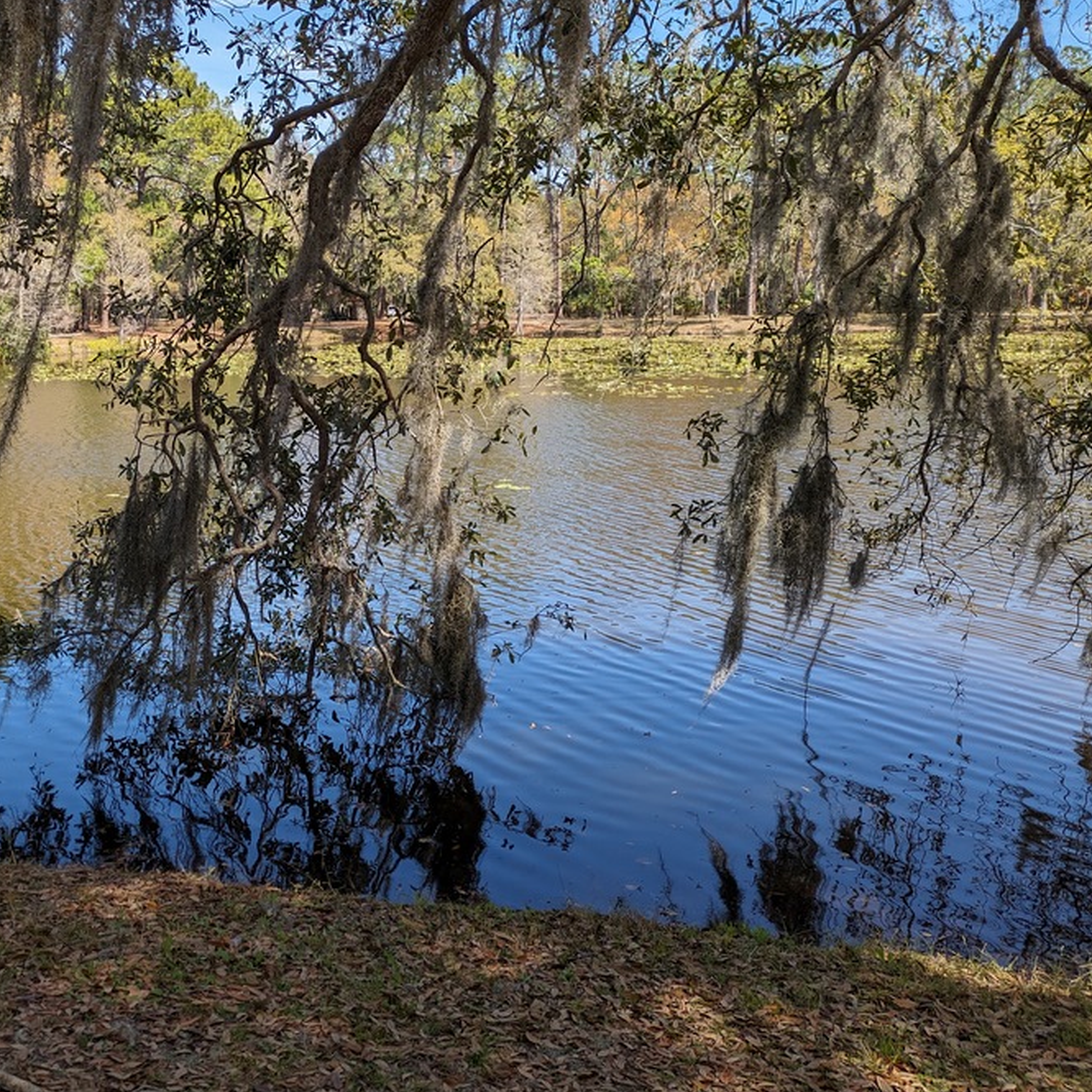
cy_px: 470
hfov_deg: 47.1
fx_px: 1213
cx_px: 303
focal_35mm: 34
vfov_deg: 48.3
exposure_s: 1/961
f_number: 1.89
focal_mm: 5.43
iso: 40
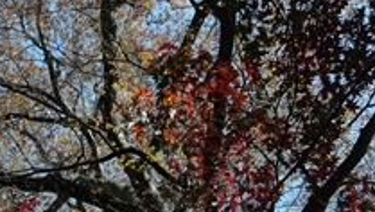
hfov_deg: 31.7
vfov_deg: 17.4
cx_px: -16
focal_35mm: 60
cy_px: 346
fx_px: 597
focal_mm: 10
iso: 100
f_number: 8
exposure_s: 1/100
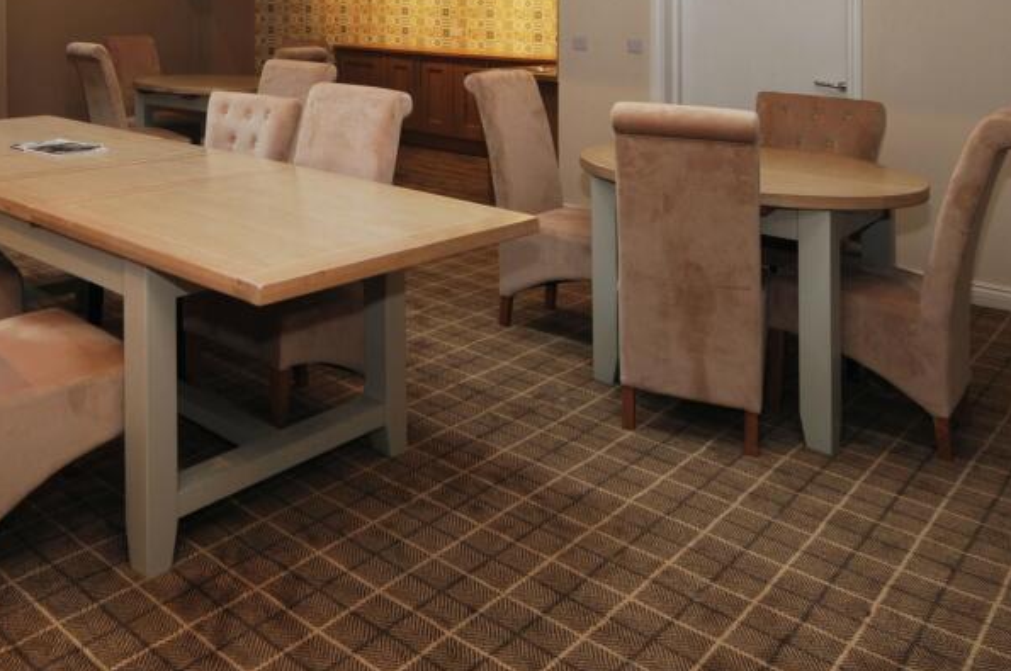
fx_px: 869
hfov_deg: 57.4
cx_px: 255
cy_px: 149
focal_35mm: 31
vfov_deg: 40.7
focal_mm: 12
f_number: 7.1
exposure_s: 1/10
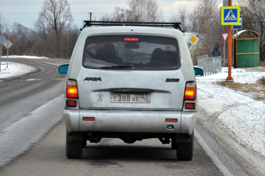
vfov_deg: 6.1
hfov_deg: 9.2
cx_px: 132
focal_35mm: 225
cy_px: 88
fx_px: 1653
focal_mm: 150
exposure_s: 1/1000
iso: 800
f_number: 6.3
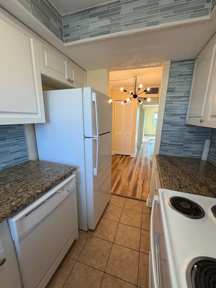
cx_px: 107
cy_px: 150
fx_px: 125
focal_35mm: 15
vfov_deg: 98.1
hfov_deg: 81.7
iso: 100
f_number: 2.2
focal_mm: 2.22
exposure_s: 1/120
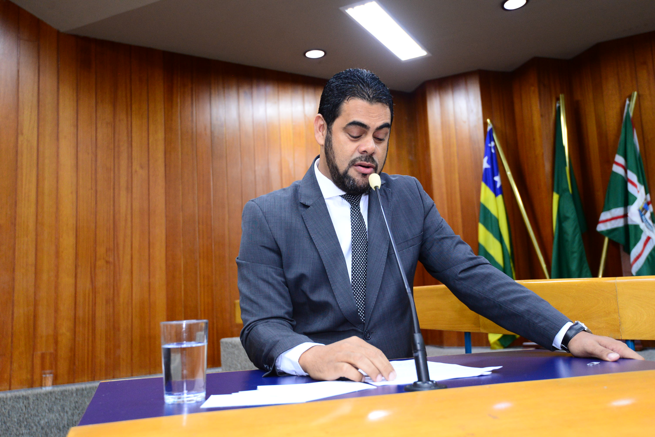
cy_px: 218
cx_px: 328
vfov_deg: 37.9
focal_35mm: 35
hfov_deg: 54.4
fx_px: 637
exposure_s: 1/60
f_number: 4
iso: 2500
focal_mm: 35
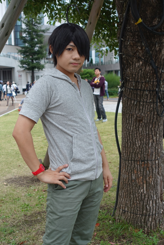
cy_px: 122
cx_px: 82
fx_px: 327
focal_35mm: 48
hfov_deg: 28.1
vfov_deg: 41.1
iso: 125
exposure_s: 1/100
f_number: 2.8
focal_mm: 17.49
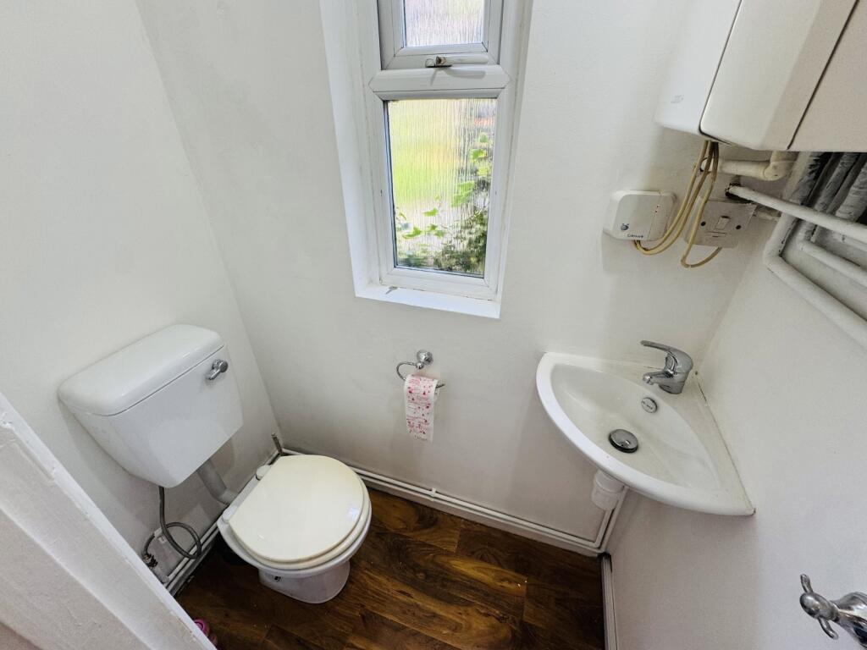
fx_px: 351
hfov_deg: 102.1
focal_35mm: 14
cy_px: 325
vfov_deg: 85.7
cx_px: 434
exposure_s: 1/99
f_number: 2.2
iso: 100
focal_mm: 2.22
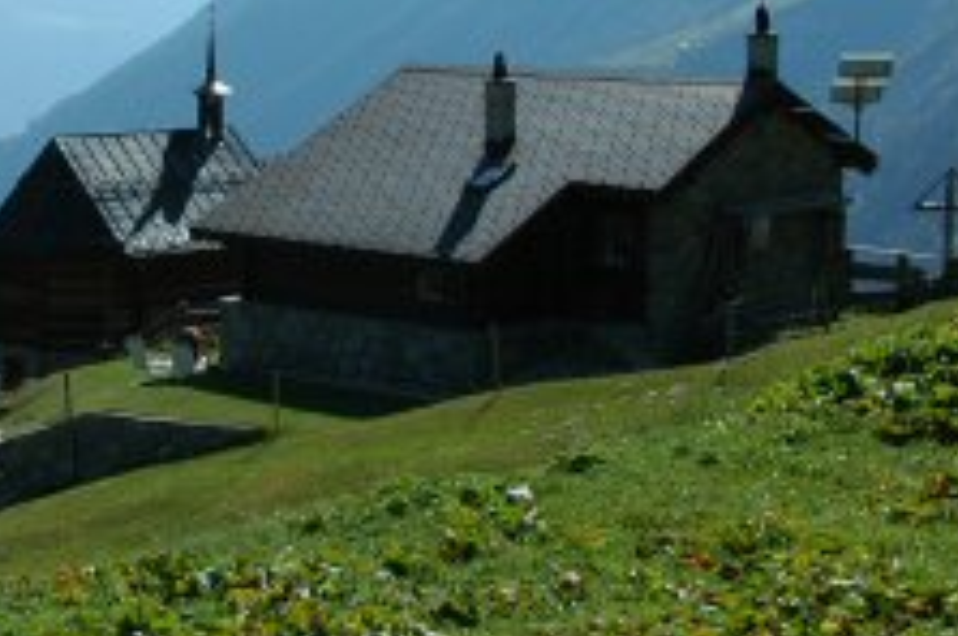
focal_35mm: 94
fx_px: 2498
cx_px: 30
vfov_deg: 14.4
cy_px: 90
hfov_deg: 21.1
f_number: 8
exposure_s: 1/500
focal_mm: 28
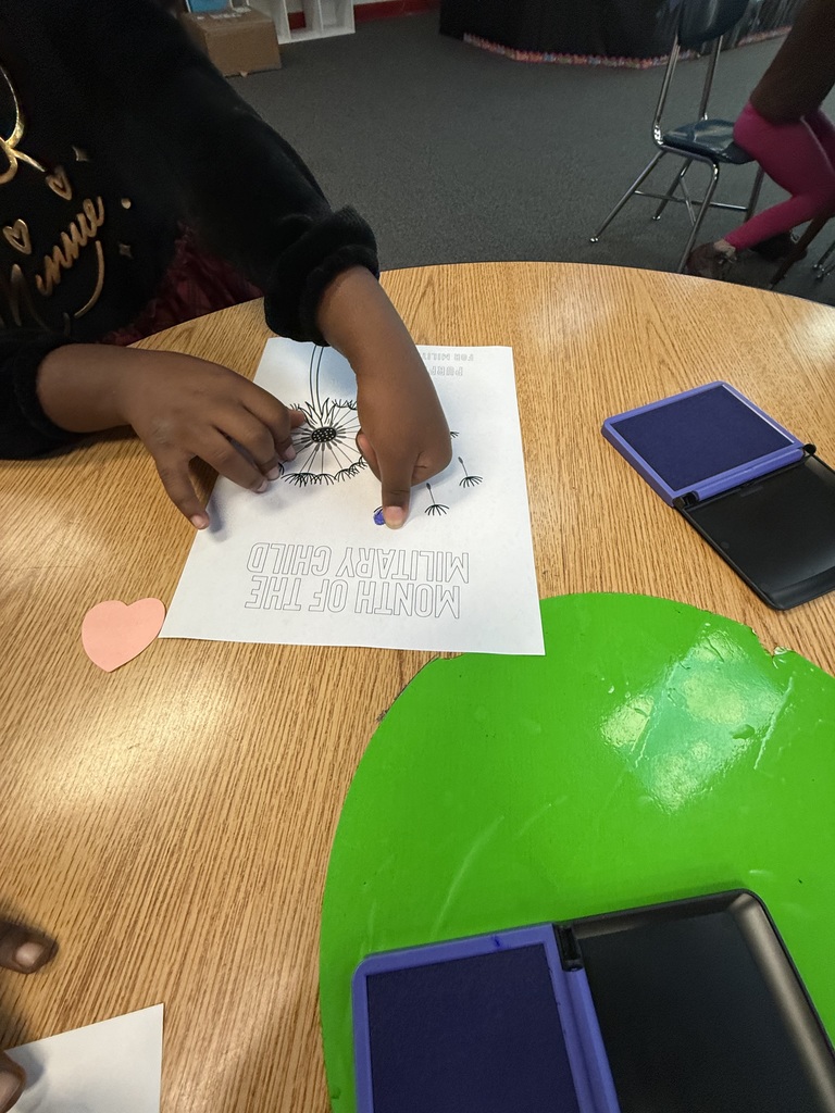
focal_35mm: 14
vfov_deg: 102.1
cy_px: 556
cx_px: 418
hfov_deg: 85.7
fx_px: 450
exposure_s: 1/120
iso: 250
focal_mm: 2.22
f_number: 2.2
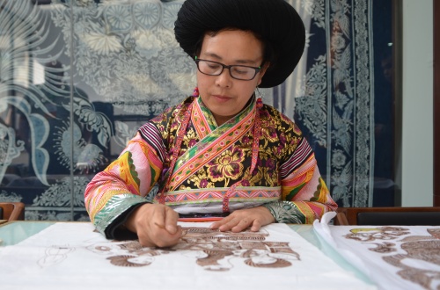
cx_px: 220
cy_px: 145
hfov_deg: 62.1
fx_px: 366
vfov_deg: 43.3
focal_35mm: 30
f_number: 2.8
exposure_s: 1/100
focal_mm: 20
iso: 100
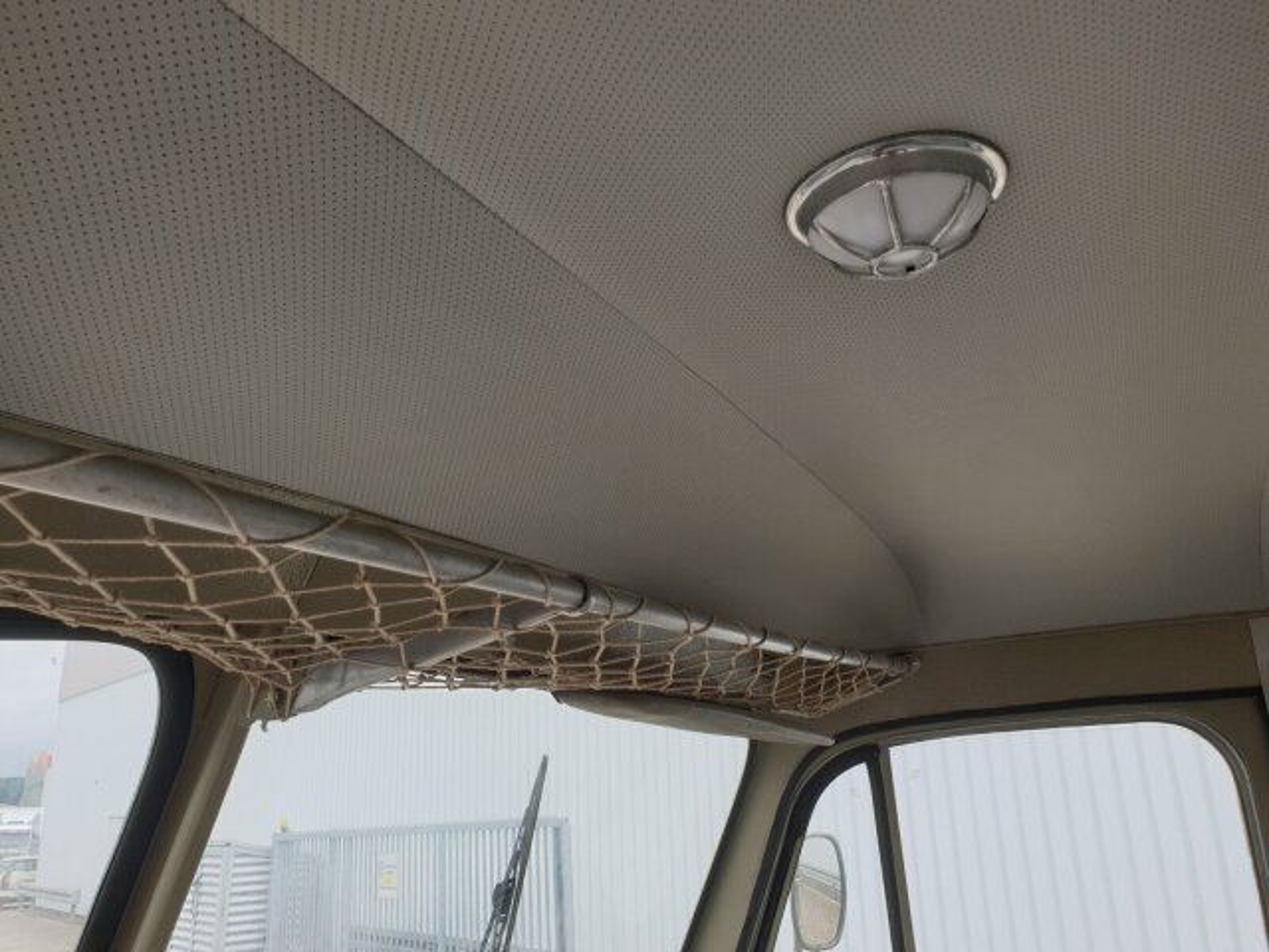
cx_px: 634
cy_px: 476
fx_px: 953
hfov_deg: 67.3
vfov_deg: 53.1
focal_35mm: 26
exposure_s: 1/376
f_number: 2.4
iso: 50
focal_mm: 4.3
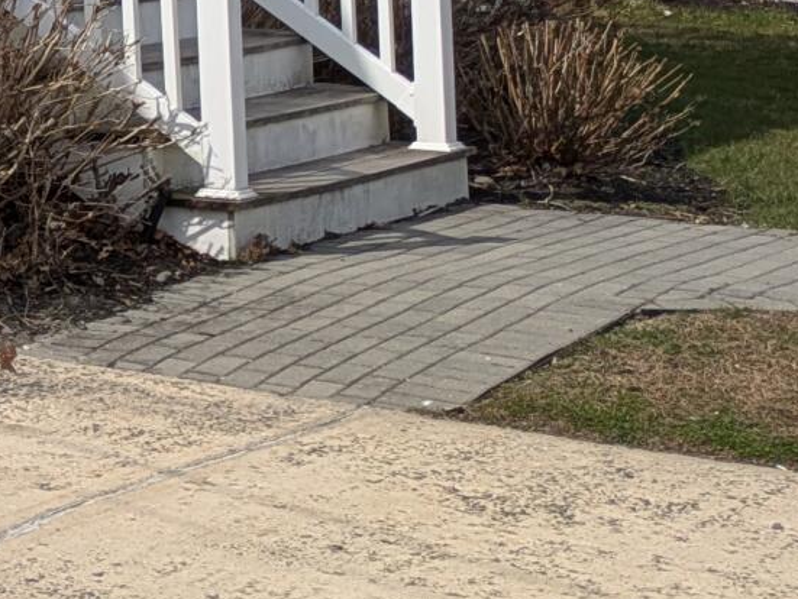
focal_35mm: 136
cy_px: -310
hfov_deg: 11.7
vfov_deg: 10.5
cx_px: -1148
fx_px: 3137
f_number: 1.89
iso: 50
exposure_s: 1/2222
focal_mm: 5.43
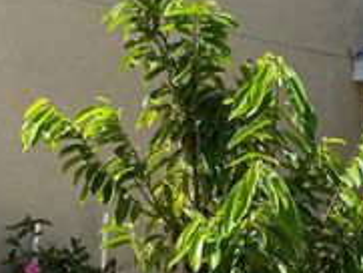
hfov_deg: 18.7
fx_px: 1060
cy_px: 201
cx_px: 392
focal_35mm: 101
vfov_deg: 14.6
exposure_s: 1/2183
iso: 32
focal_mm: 4.25
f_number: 1.8
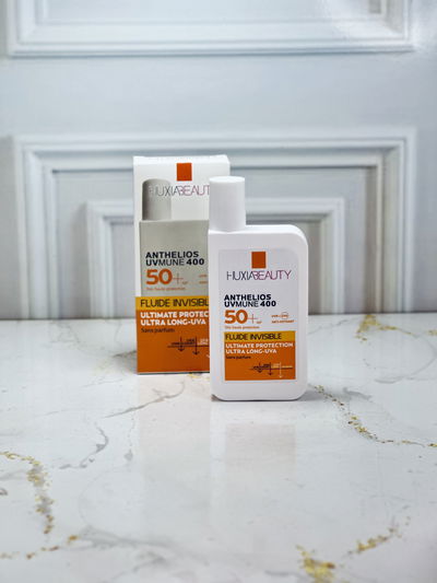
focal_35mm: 77
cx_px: 218
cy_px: 292
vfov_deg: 25.3
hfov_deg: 19.1
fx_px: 1296
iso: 100
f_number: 2.8
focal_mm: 9
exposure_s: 1/100
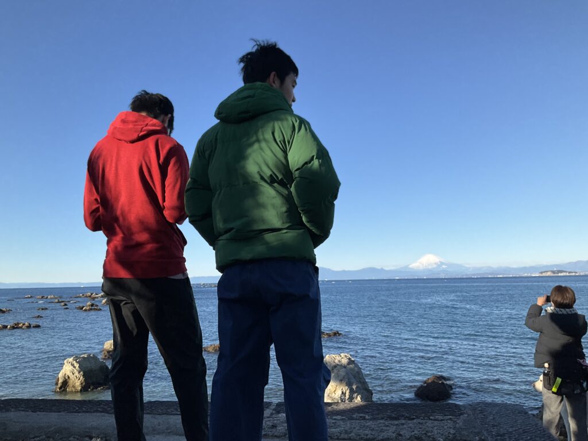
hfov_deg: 61.7
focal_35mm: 29
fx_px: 493
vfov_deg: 48.2
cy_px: 220
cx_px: 294
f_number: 1.8
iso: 25
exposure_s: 1/1412
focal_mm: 3
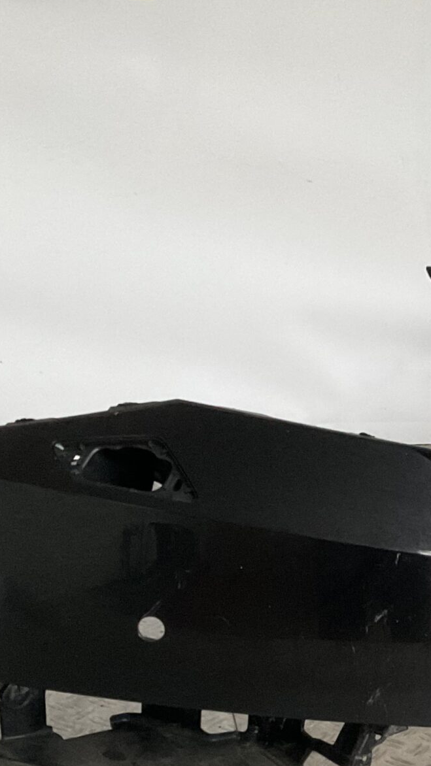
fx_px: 1402
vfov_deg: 30.1
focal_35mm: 69
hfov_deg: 16.9
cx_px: 475
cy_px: 565
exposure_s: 1/33
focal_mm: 3
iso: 320
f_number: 1.8
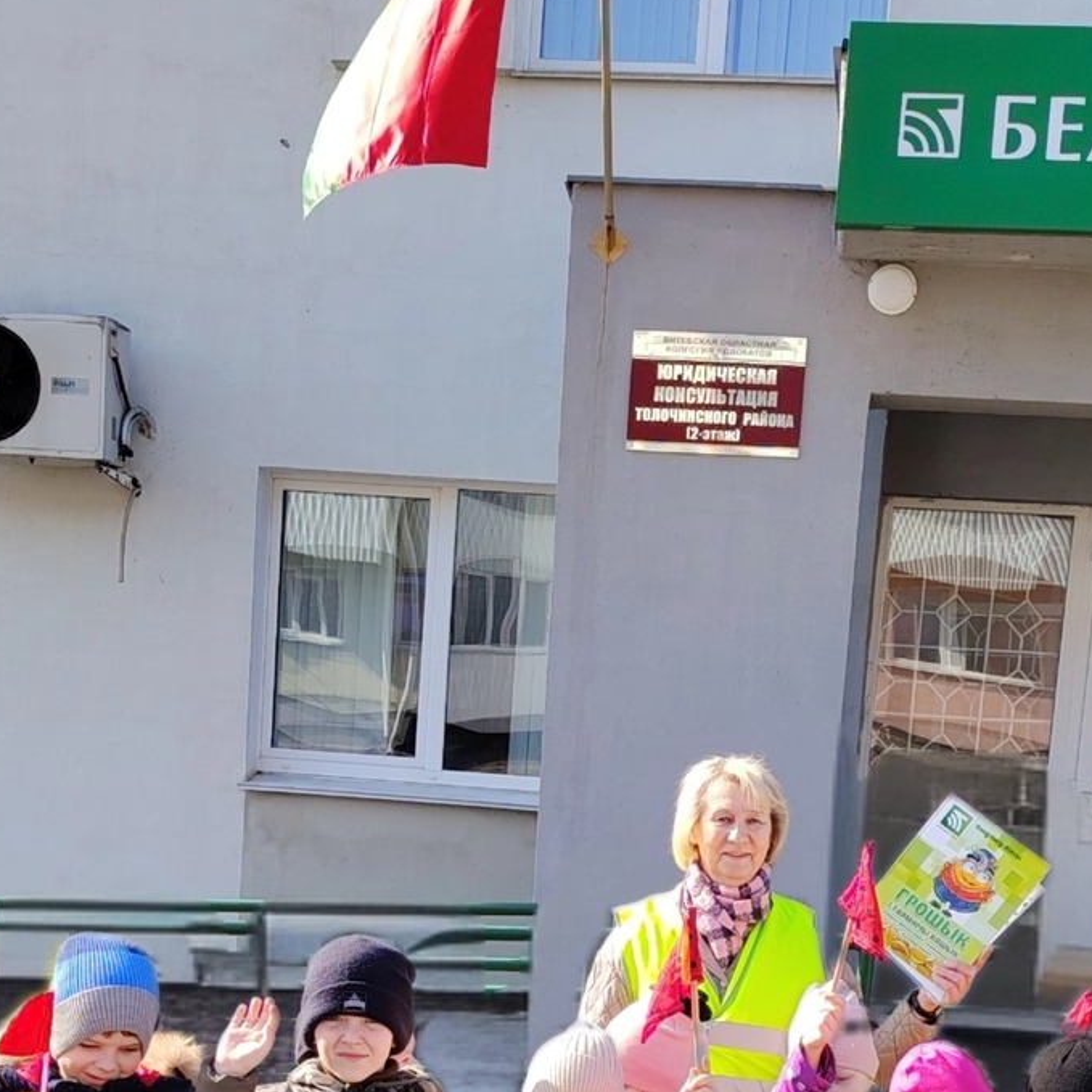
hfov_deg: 26.9
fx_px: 2284
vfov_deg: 26.1
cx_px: 545
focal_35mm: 64
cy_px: 967
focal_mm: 5.25
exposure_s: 1/334
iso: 100
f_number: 1.75
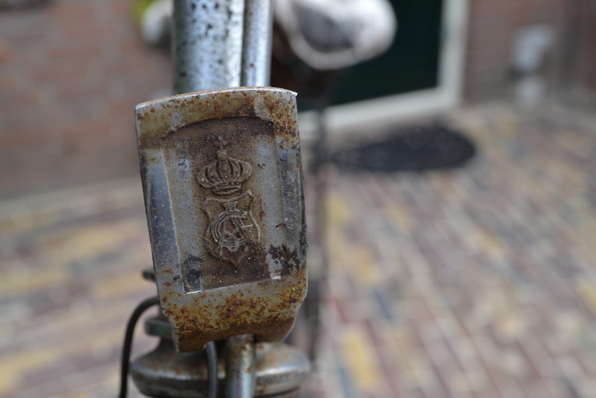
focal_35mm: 48
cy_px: 199
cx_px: 298
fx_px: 795
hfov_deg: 41.1
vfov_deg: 28.1
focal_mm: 32
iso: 180
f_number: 8
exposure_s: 1/125
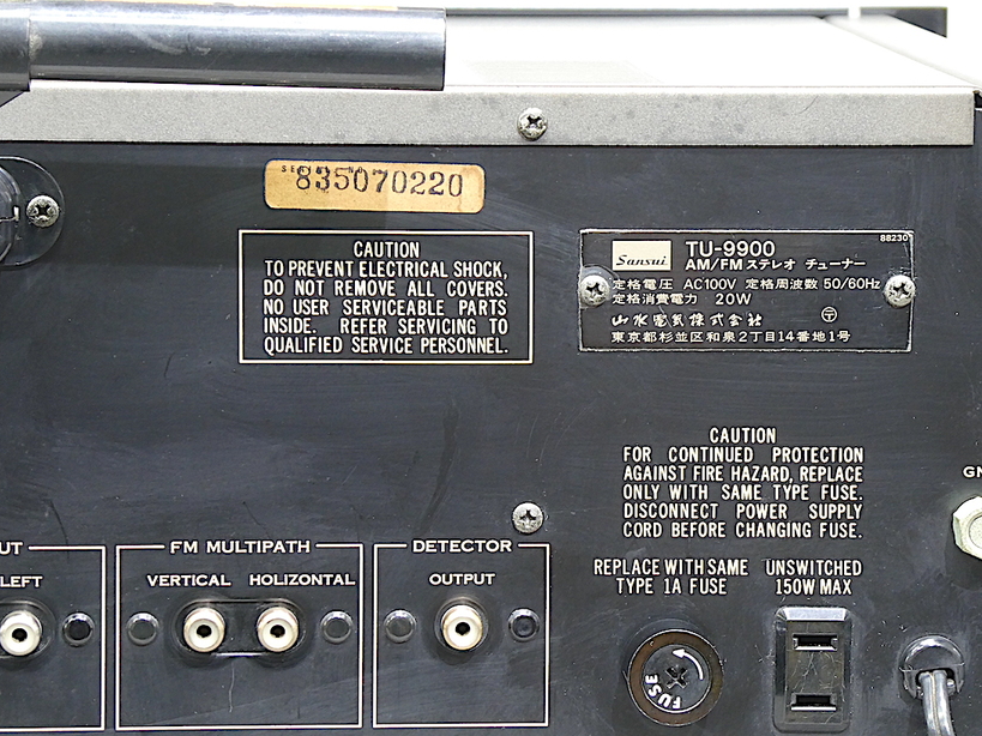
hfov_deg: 11.2
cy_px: 421
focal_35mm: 177
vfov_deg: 8.4
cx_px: 546
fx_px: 5020
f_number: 5.4
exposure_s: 1/1.3
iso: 200
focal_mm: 27.1
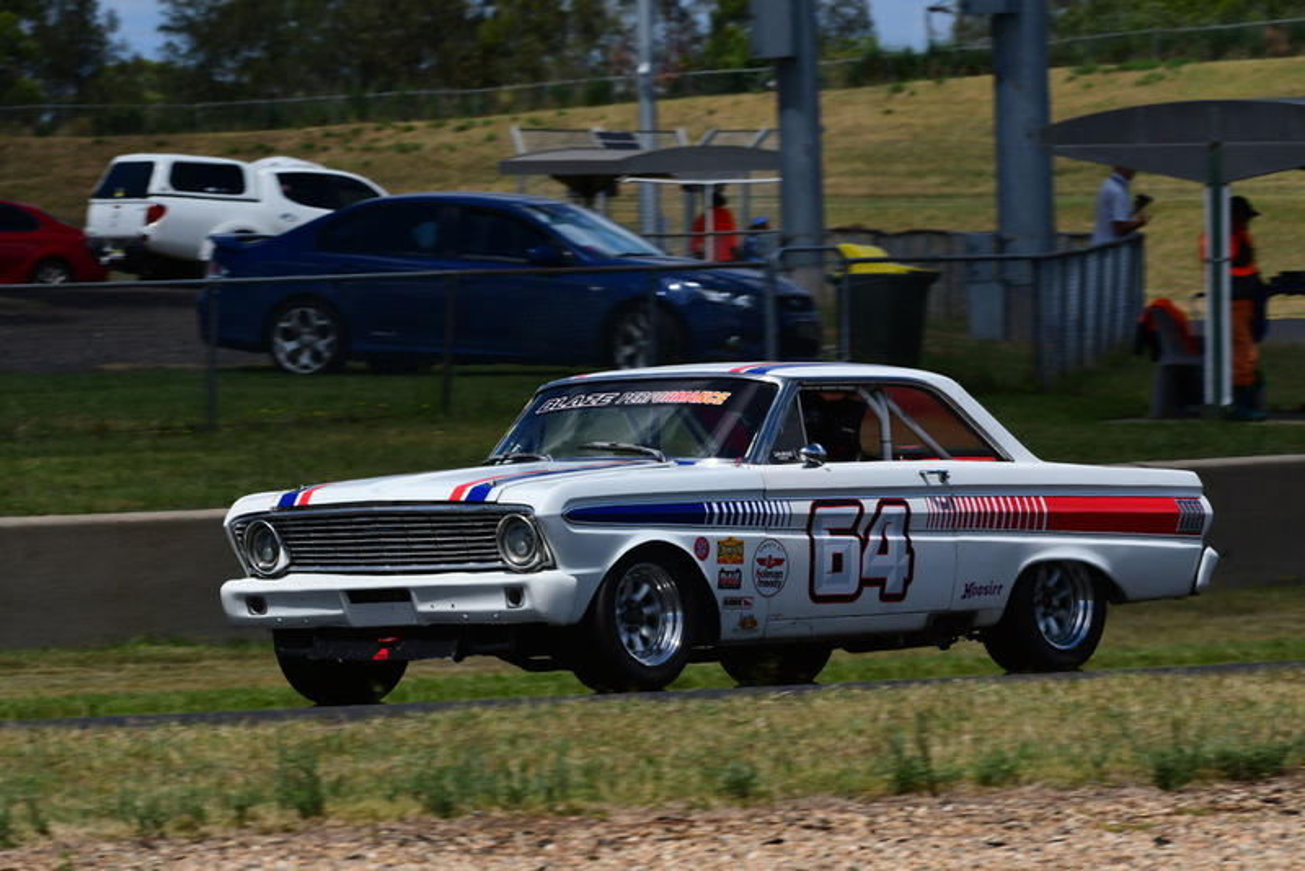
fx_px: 10878
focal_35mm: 300
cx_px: 652
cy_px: 436
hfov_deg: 6.9
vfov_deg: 4.6
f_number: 13
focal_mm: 200
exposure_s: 1/640
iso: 250
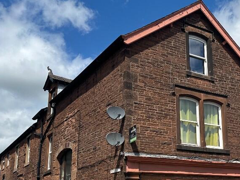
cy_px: 140
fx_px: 298
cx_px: 185
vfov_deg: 32.8
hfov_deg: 42.3
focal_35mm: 43
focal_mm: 6.86
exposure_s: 1/4762
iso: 80
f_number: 1.78
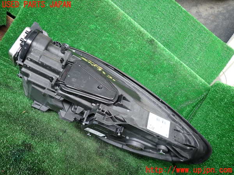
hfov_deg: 69.4
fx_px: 169
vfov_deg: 54.9
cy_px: 88
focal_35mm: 25
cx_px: 117
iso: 160
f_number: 2
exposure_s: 1/60
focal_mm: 4.5
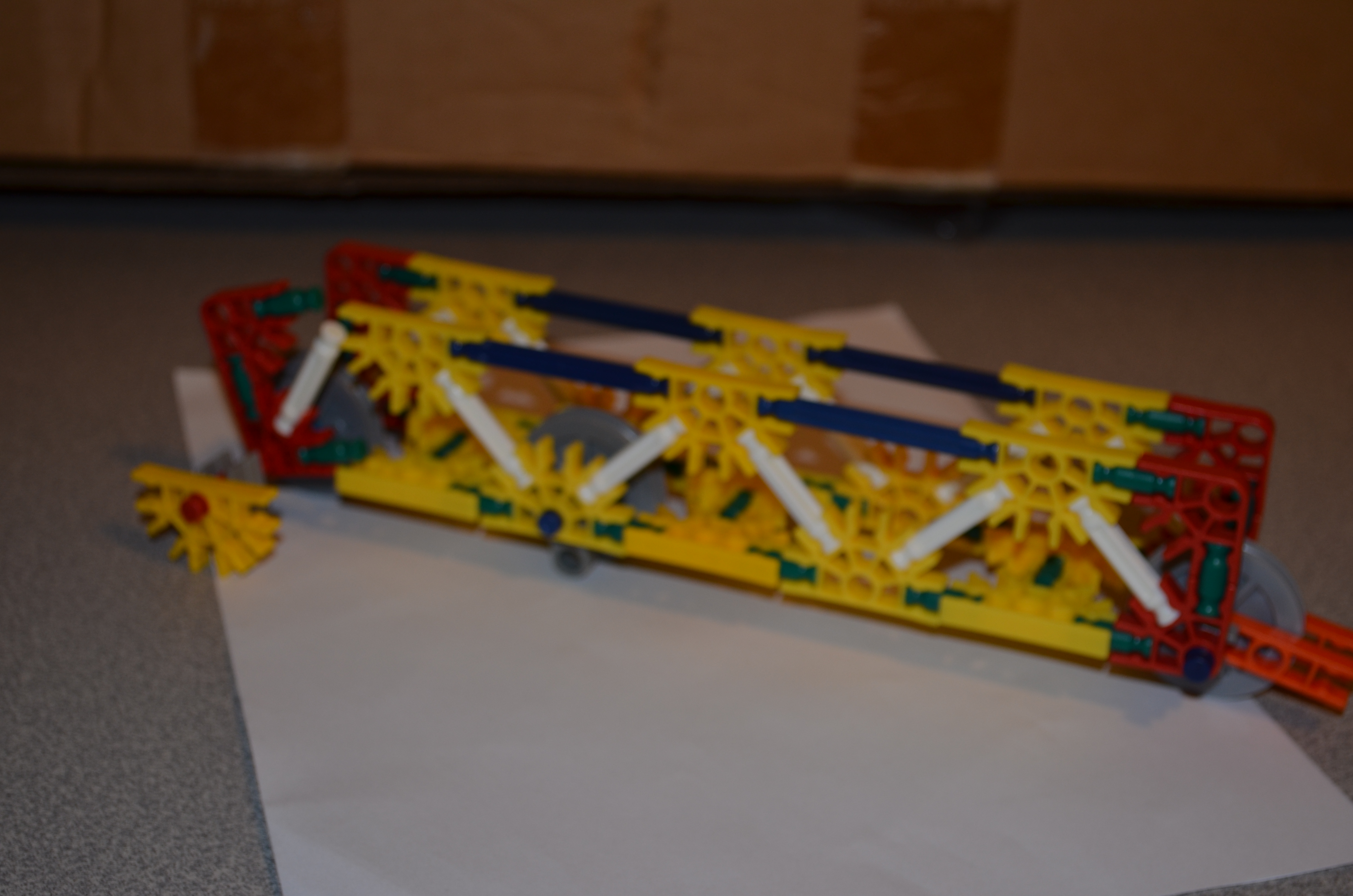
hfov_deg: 33.5
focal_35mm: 60
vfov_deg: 22.5
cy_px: 448
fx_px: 2250
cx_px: 676
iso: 200
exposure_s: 1/30
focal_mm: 40
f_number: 5.6
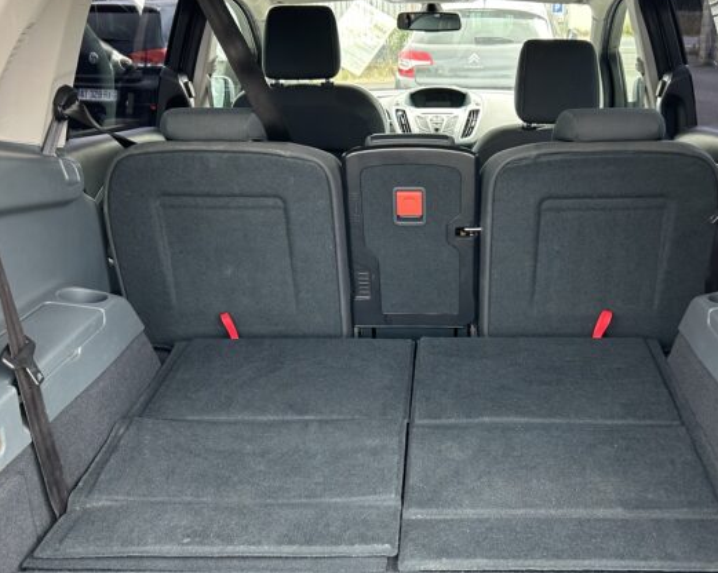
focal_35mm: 39
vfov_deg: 38.2
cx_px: 437
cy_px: 307
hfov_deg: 46.6
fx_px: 828
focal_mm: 5.7
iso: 64
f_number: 1.5
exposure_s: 1/160
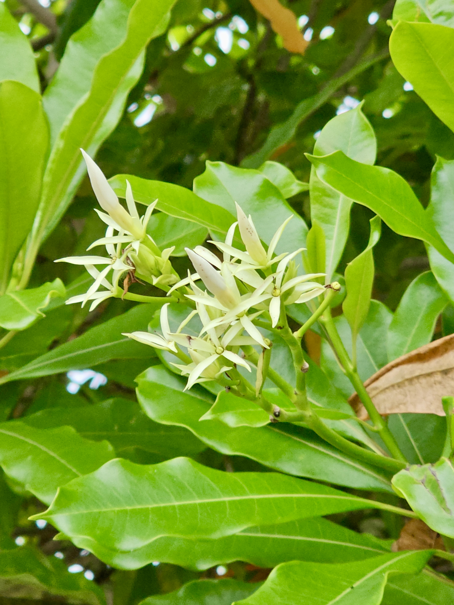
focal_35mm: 69
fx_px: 1207
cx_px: 227
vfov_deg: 28.2
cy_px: 302
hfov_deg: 21.3
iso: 50
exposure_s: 1/285
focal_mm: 7.9
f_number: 2.4
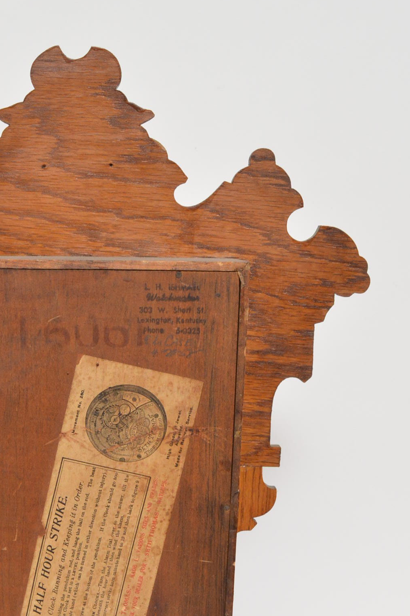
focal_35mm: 65
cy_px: 511
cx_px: 59
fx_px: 1113
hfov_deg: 20.5
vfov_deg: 30.1
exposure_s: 1/80
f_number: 9
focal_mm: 22
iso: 800
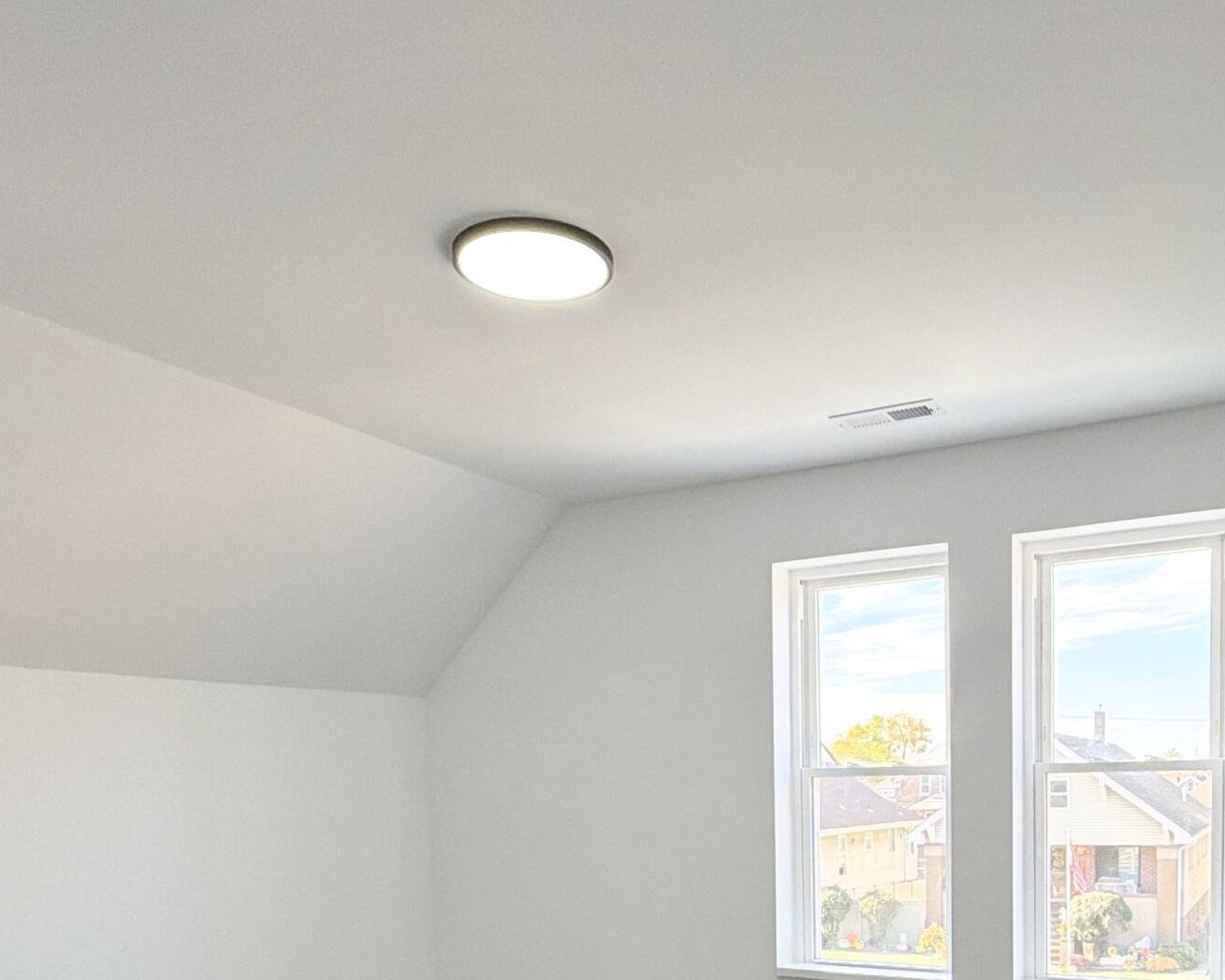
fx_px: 1124
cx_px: 733
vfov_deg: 43.6
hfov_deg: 56.7
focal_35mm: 31
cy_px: 856
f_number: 2.2
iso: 100
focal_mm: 2.22
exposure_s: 1/120
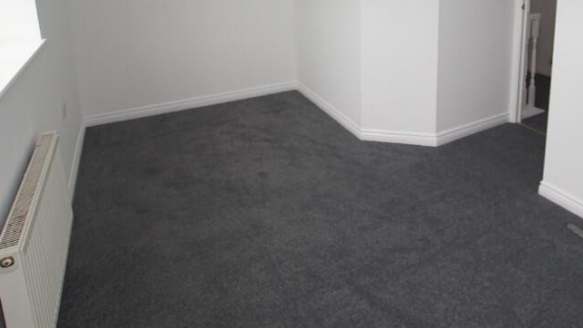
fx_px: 386
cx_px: 387
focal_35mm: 25
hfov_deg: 72.0
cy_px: 68
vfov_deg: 43.9
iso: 500
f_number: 4
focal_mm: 10
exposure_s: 1/160
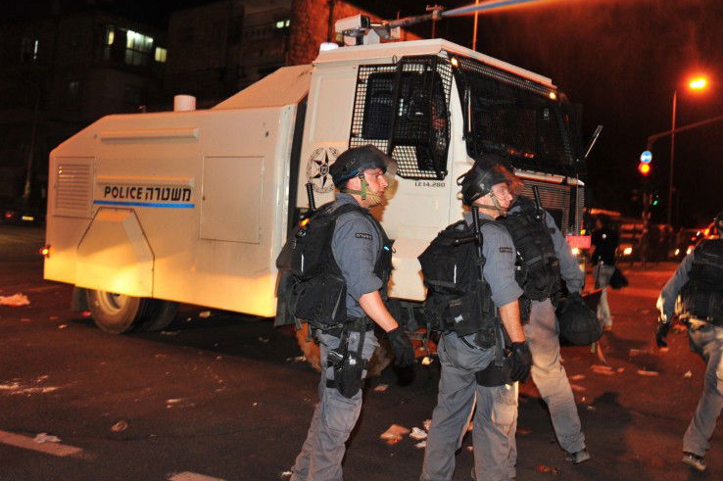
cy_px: 221
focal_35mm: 39
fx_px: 783
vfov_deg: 34.1
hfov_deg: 49.0
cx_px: 462
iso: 1600
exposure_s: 1/80
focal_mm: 24
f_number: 4
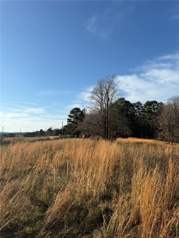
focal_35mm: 24
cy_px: 119
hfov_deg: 56.8
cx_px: 90
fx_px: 165
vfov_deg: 71.6
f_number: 1.78
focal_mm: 6.76
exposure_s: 1/4405
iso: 80
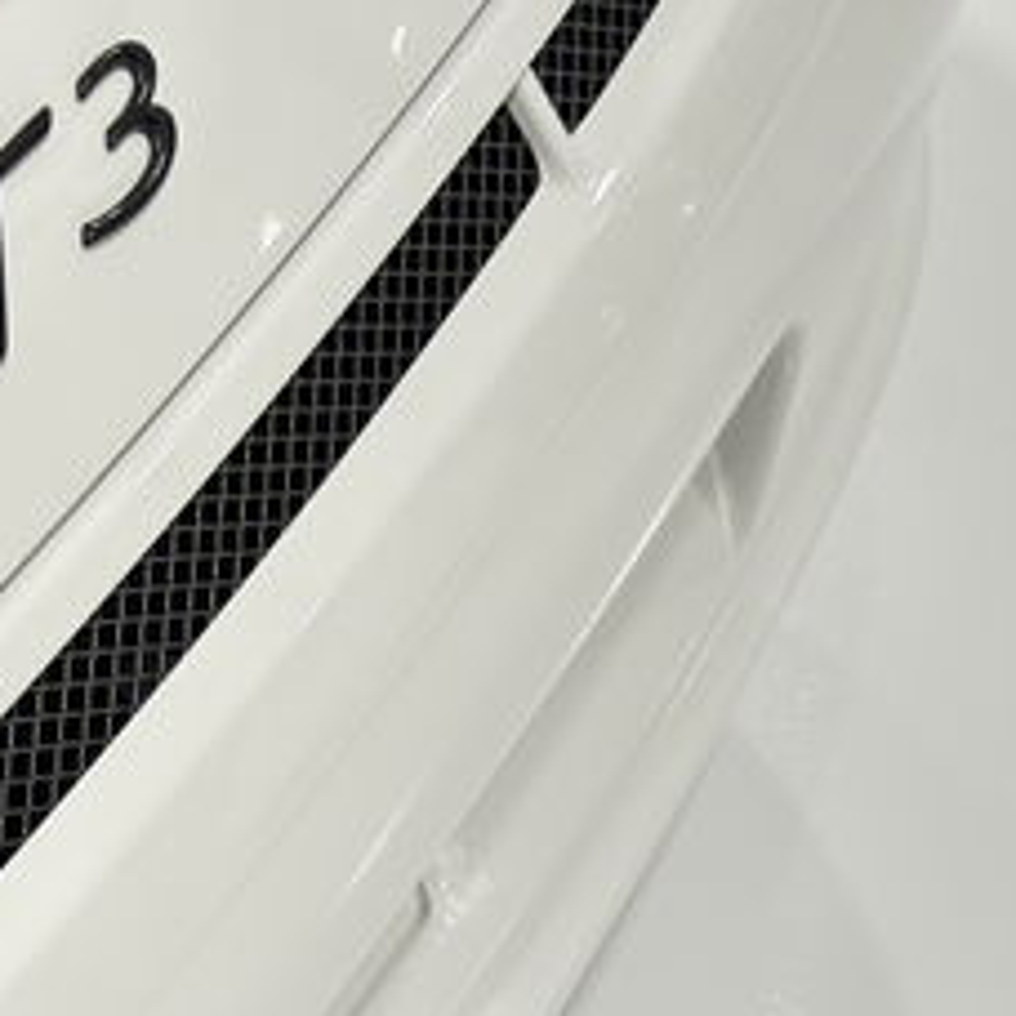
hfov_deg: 16.7
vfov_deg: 16.5
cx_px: 388
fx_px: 3453
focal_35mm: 104
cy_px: 882
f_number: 1.78
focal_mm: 6.76
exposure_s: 1/120
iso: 125
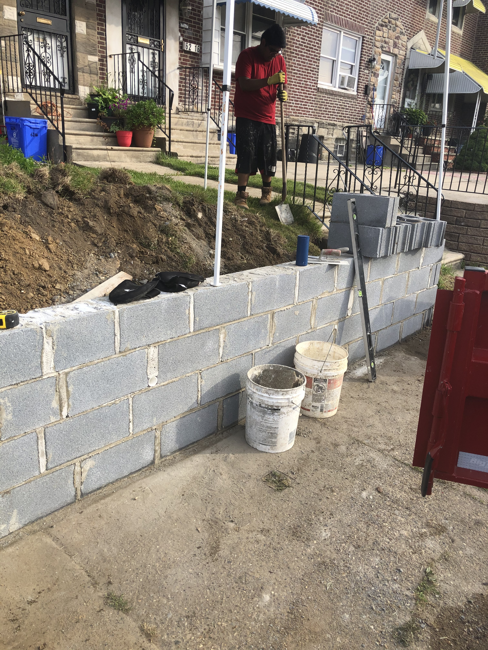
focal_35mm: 28
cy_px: 325
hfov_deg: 49.7
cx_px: 244
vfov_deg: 63.4
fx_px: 526
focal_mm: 3.99
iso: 20
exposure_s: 1/496
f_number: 1.8
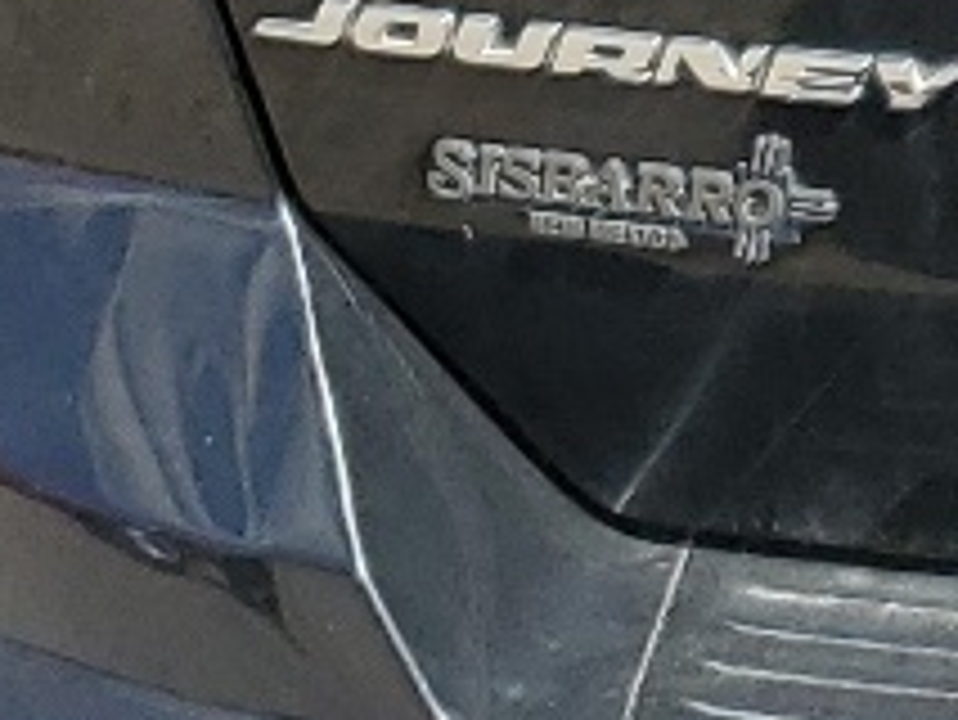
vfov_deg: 7.3
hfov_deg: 9.2
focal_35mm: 195
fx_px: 5400
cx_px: 2262
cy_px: -752
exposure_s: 1/2500
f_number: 1.5
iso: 50
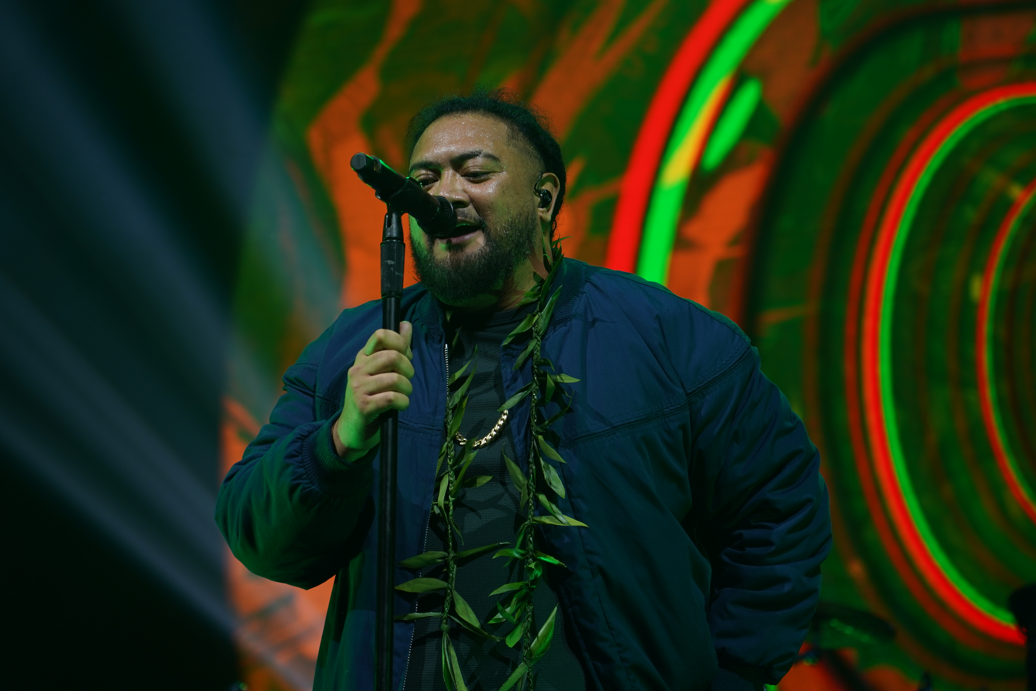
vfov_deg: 13.0
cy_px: 346
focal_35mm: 105
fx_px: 3021
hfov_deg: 19.5
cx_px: 518
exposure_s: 1/125
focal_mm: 105
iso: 320
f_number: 4
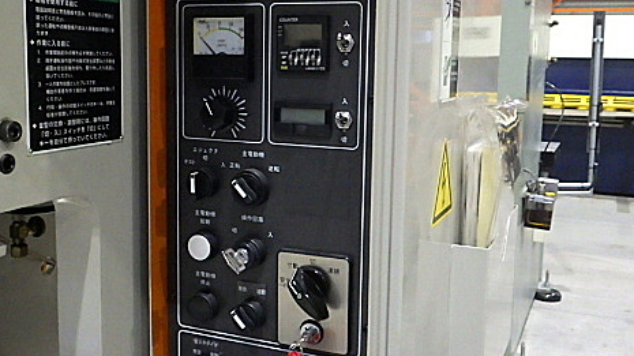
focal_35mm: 42
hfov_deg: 48.3
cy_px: 146
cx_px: 290
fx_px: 706
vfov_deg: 28.2
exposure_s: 1/45
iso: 1600
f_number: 3.5
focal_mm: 5
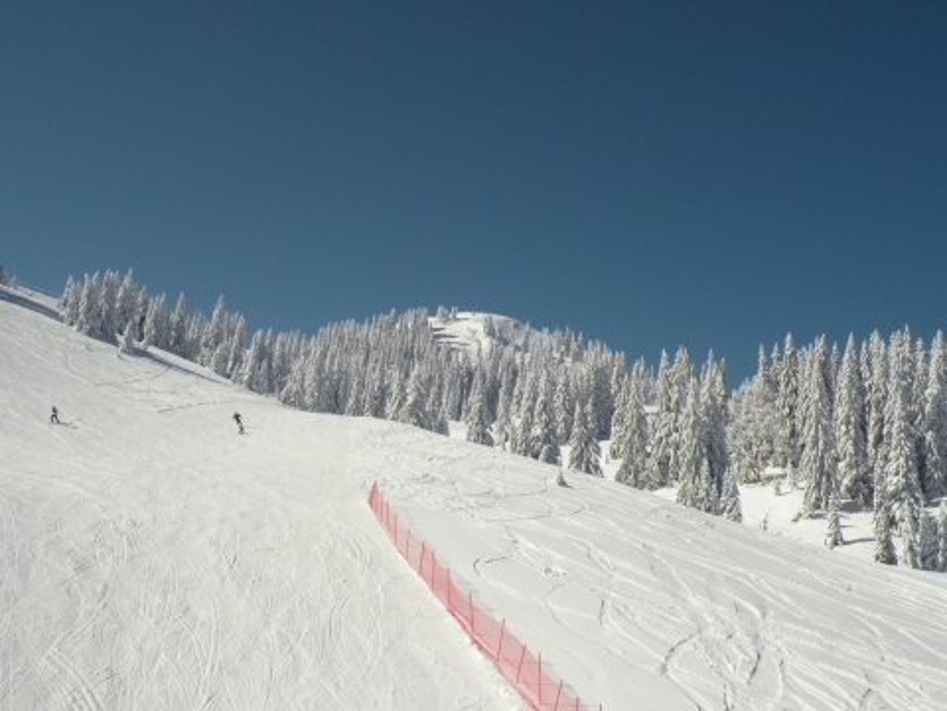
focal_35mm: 42
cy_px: 356
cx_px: 474
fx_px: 1149
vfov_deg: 34.3
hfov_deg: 44.8
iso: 200
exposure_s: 1/1225
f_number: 8
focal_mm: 7.4
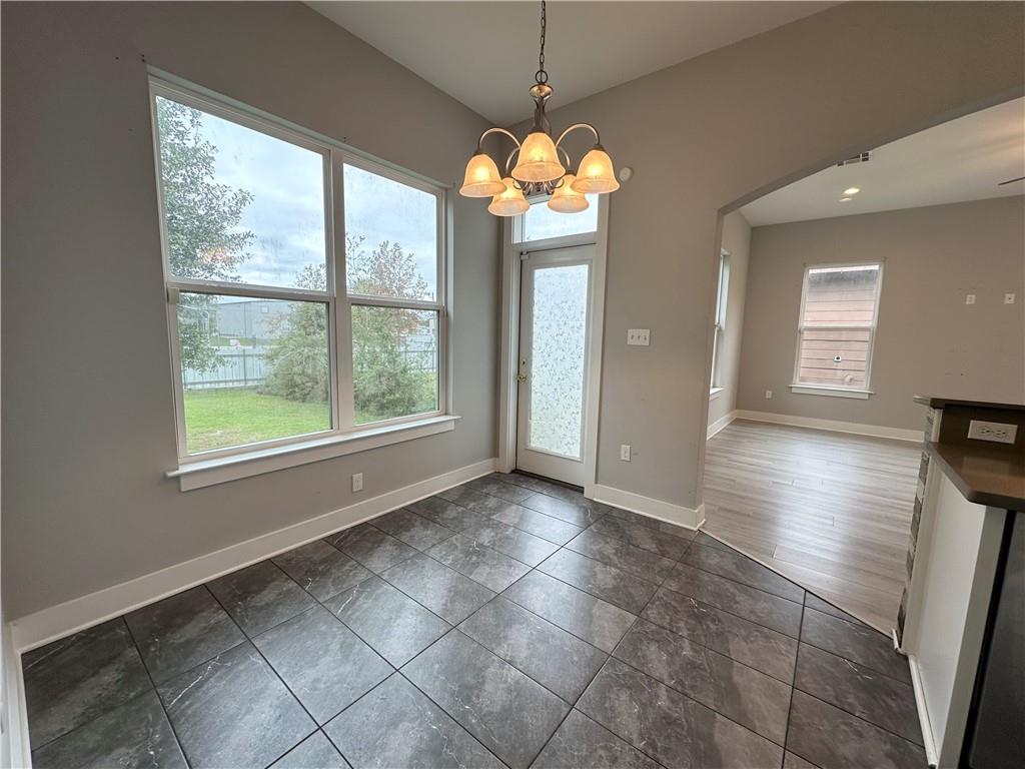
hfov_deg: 102.1
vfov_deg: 85.7
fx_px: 415
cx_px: 512
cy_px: 384
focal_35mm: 14
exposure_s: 1/120
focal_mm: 2.22
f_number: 2.2
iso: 64
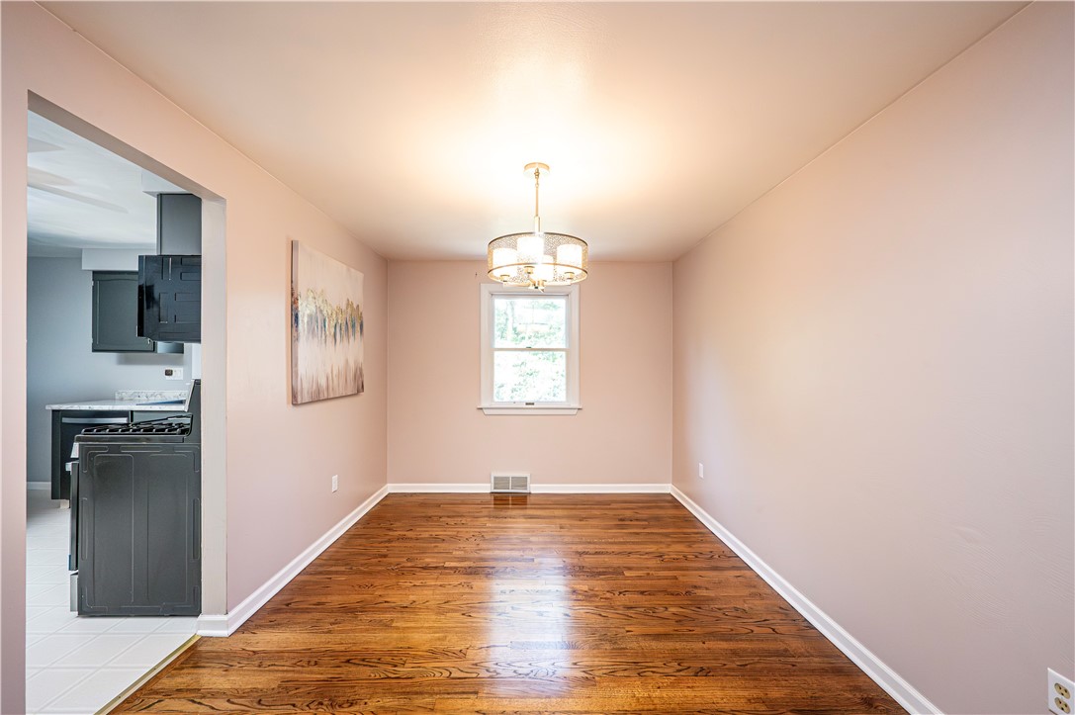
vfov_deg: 81.1
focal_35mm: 14
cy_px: 358
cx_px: 538
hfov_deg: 104.3
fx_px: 418
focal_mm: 14
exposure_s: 1/160
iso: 5000
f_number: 9
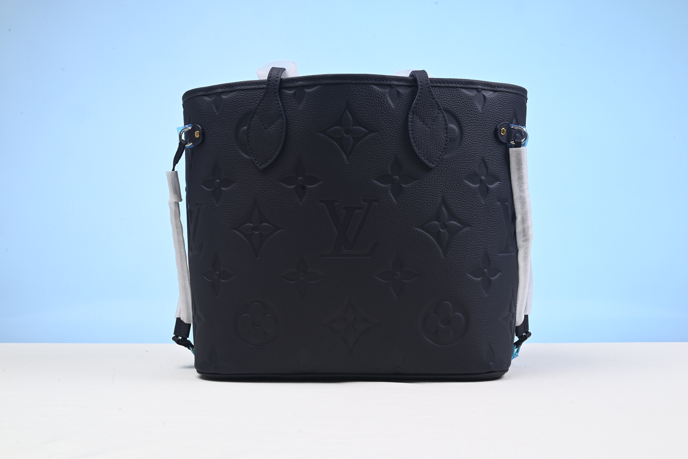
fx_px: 765
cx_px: 344
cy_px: 230
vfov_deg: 33.4
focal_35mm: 40
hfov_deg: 48.4
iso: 100
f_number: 16
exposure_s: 1/2
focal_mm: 40
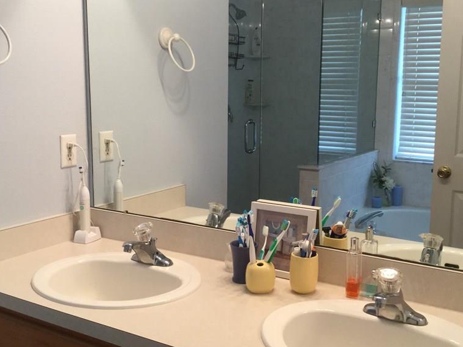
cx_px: 239
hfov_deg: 44.8
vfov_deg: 34.3
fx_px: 562
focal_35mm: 42
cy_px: 164
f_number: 2.4
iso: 80
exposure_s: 1/30
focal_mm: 3.3
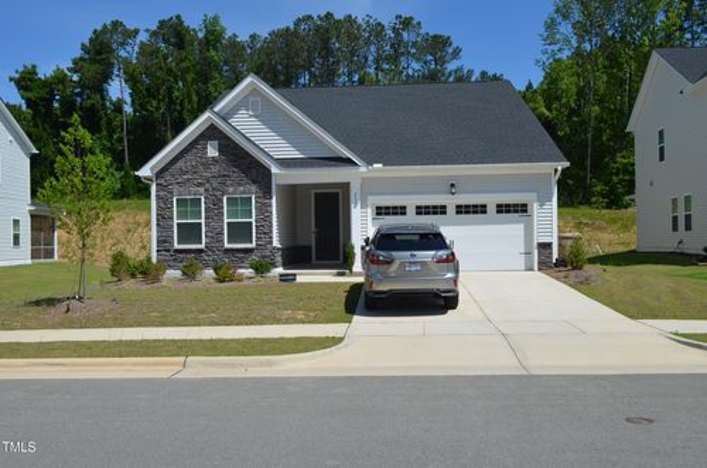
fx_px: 647
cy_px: 234
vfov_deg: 39.8
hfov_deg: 57.3
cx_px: 354
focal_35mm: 33
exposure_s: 1/320
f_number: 8
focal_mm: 22
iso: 100
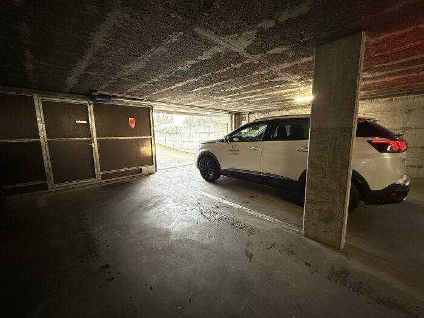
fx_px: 171
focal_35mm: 14
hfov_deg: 102.1
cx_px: 212
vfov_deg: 85.7
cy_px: 159
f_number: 2.2
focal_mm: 2.22
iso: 800
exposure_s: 1/50
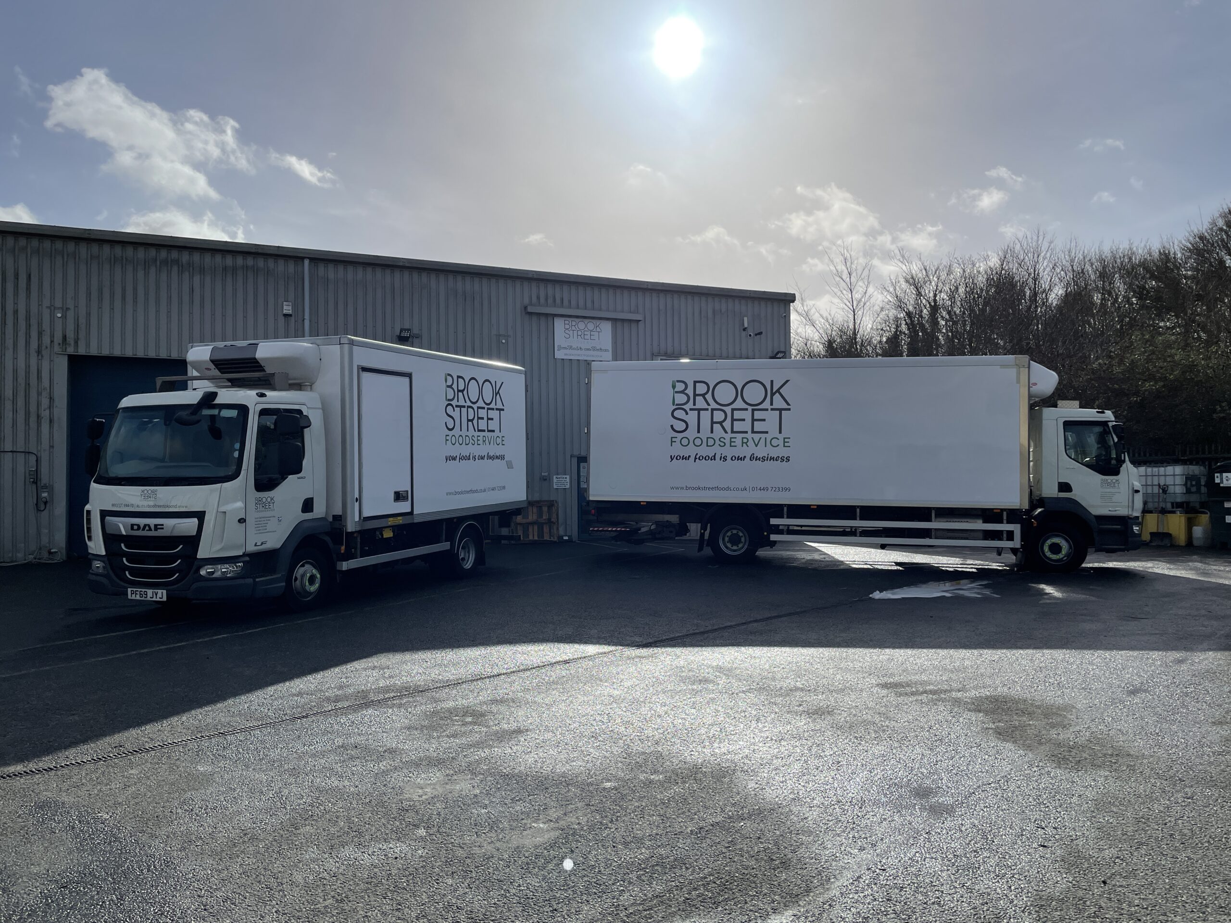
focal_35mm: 26
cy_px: 462
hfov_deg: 67.3
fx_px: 925
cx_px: 616
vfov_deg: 53.1
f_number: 1.6
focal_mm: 4.2
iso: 32
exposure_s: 1/11905
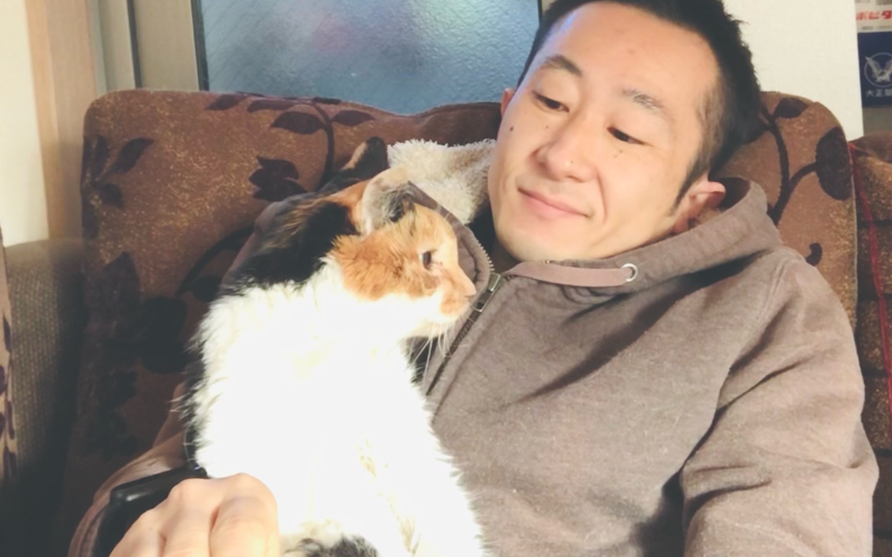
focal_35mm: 46
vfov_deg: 27.1
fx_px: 1118
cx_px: 449
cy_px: 63
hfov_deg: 43.5
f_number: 2.2
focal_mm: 2.87
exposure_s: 1/60
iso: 160
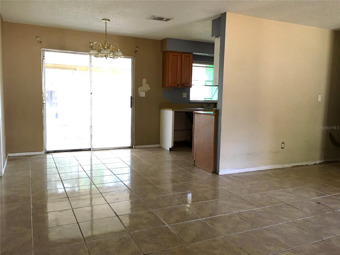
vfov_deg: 48.2
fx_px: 285
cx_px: 170
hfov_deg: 61.7
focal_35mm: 29
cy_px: 128
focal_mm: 4.15
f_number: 2.2
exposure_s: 1/30
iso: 125
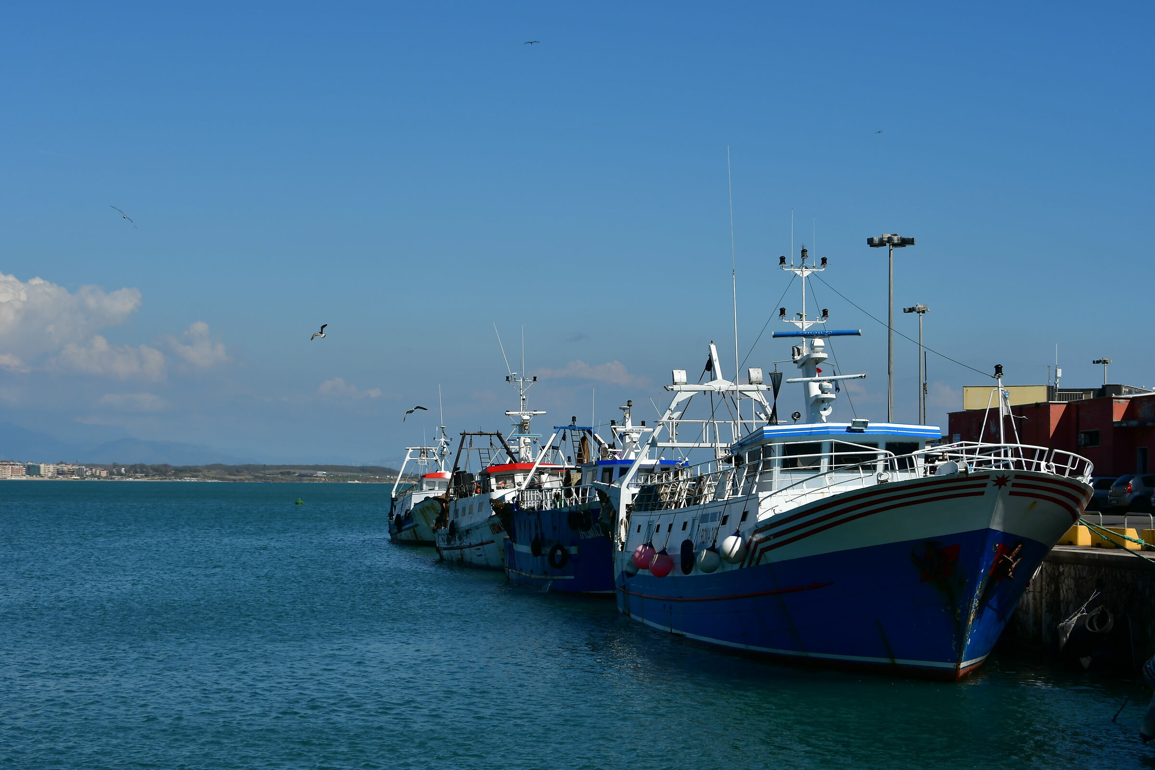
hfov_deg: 28.1
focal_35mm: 72
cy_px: 385
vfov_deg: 18.9
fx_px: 2310
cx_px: 578
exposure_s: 1/400
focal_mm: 48
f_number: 10
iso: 100
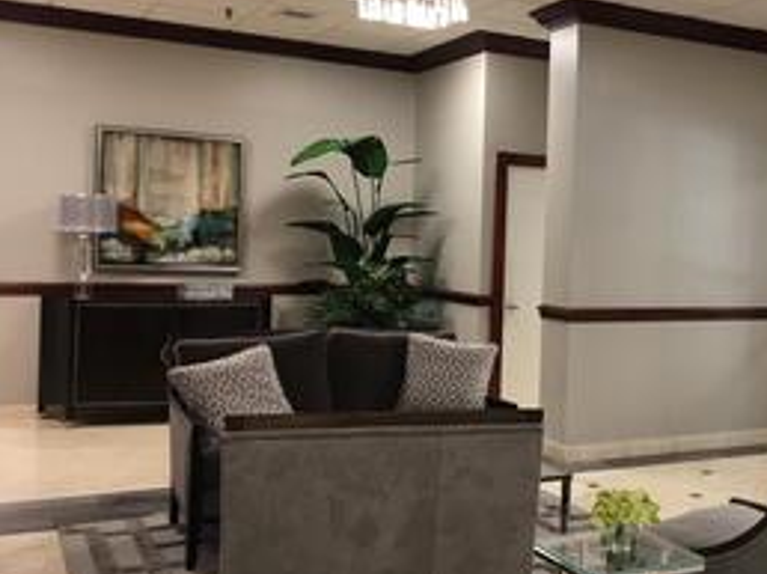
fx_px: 996
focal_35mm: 45
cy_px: 256
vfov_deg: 32.1
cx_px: 589
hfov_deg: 40.7
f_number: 2.2
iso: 64
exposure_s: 1/30
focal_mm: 4.15
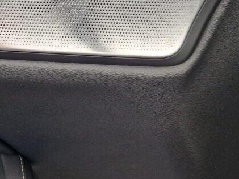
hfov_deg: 31.0
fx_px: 386
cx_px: -18
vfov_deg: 25.9
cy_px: 59
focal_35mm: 56
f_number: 1.8
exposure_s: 1/120
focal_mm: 5.4
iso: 500
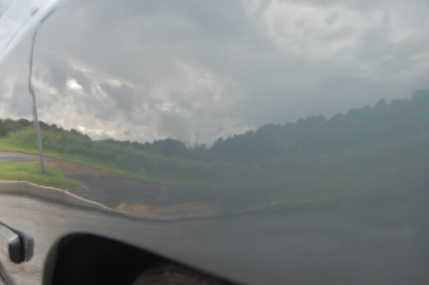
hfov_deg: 43.6
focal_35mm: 45
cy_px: 142
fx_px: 536
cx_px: 214
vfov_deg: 29.8
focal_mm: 30
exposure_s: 1/125
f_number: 5.6
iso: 200
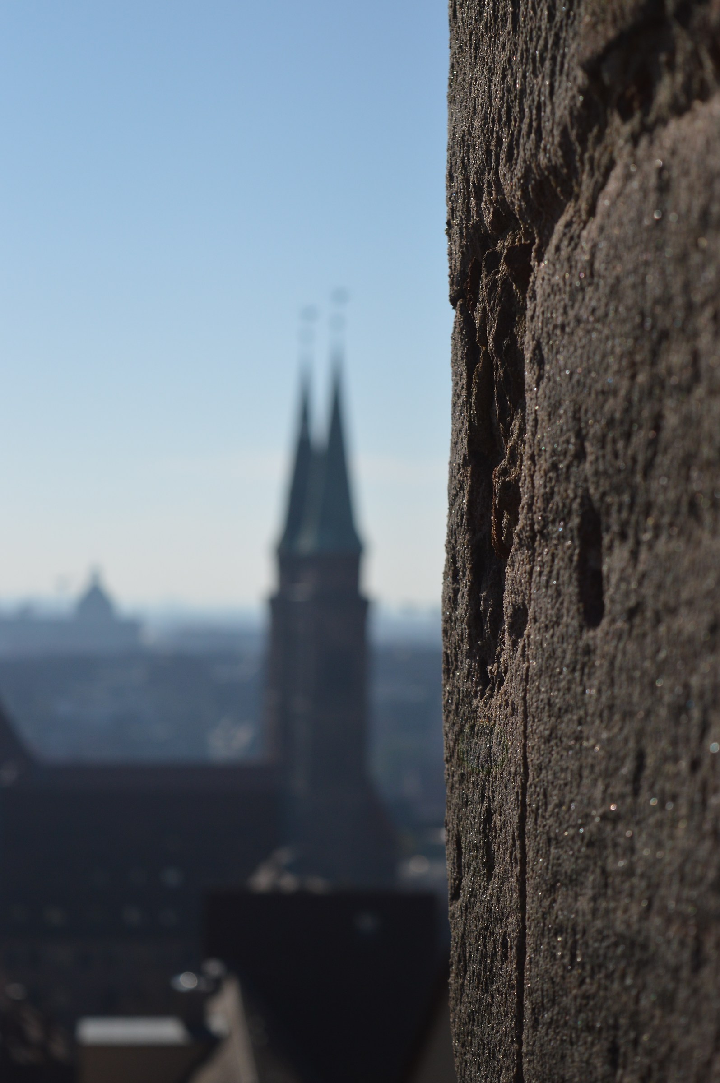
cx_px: 360
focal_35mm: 82
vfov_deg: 24.6
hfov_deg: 16.5
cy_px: 542
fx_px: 2480
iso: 280
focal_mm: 55
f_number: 5.6
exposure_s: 1/4000
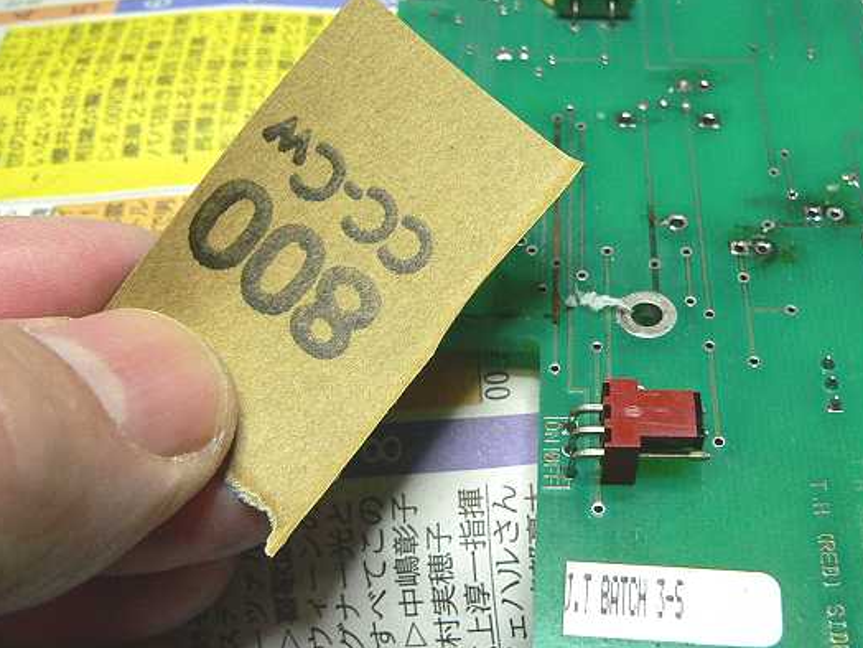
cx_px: 438
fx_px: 1097
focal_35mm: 44
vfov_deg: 32.9
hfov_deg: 42.9
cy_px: 333
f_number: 3.3
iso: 400
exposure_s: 1/125
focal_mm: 6
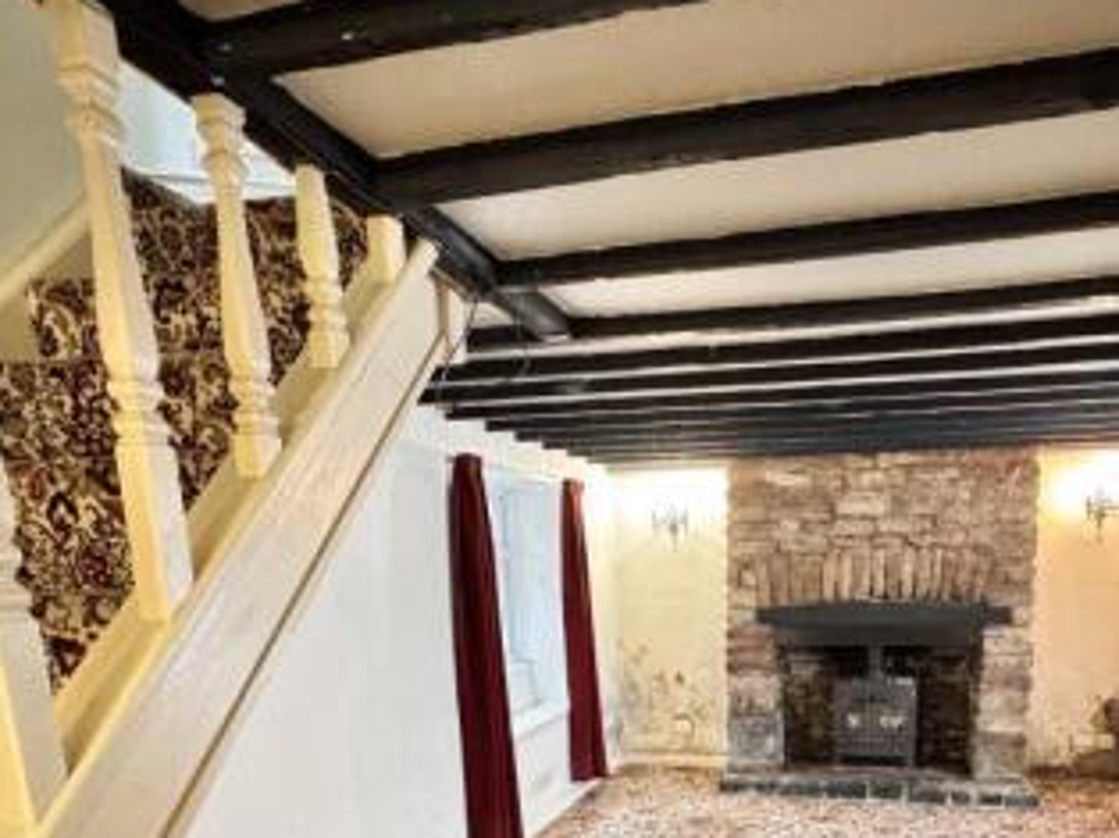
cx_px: 693
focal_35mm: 26
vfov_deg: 48.2
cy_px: 733
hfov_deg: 66.4
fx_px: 840
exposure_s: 1/25
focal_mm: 2.22
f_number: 2.2
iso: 1250
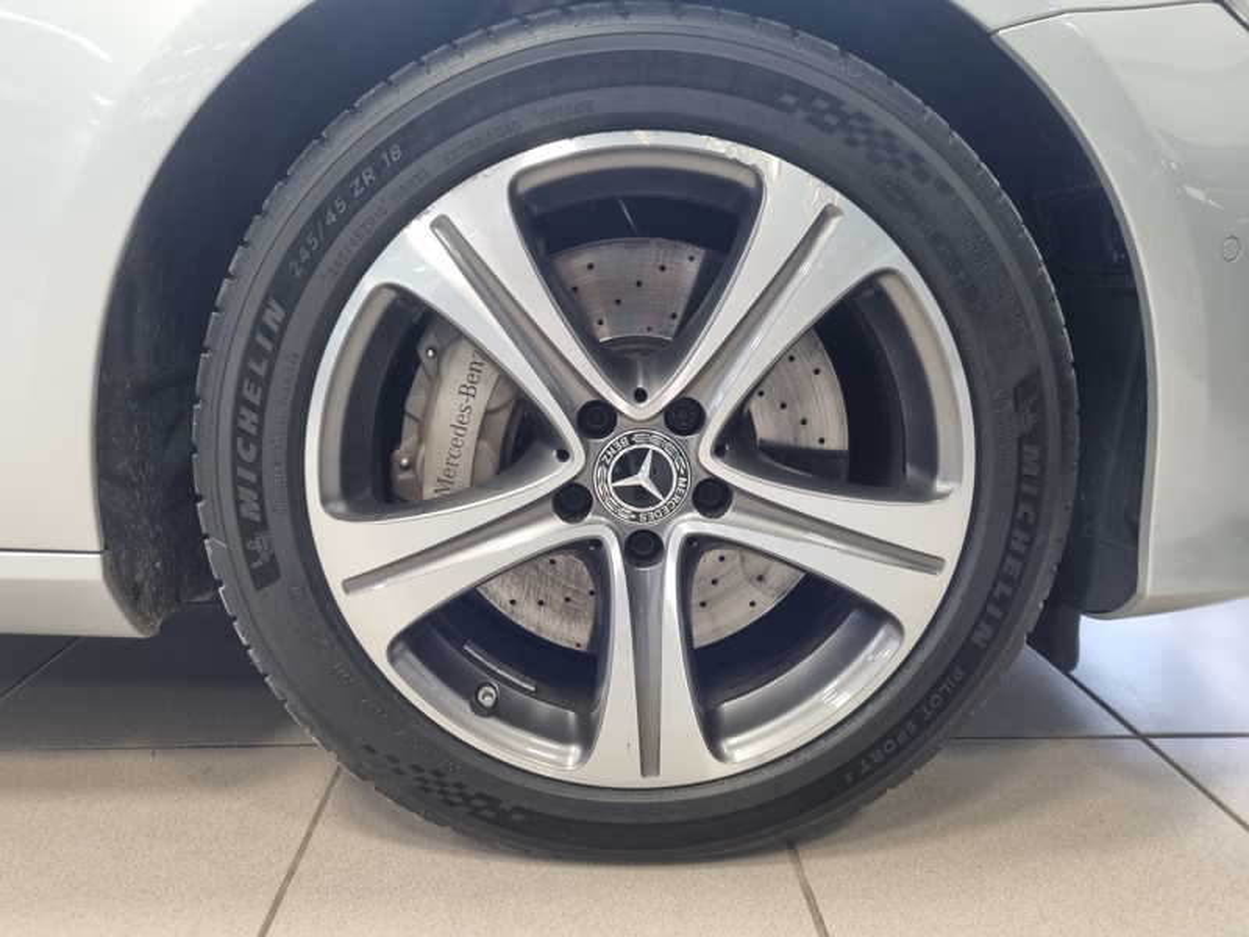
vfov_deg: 53.1
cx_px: 624
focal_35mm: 26
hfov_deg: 67.3
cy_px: 468
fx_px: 938
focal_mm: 5.4
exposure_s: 1/50
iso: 250
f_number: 1.8
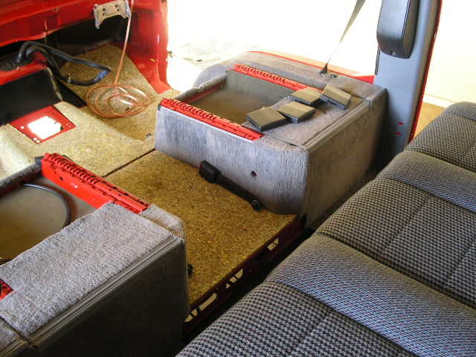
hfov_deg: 49.0
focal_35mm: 38
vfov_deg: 37.7
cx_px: 238
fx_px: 523
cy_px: 178
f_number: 2.8
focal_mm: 7.8
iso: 200
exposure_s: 1/15
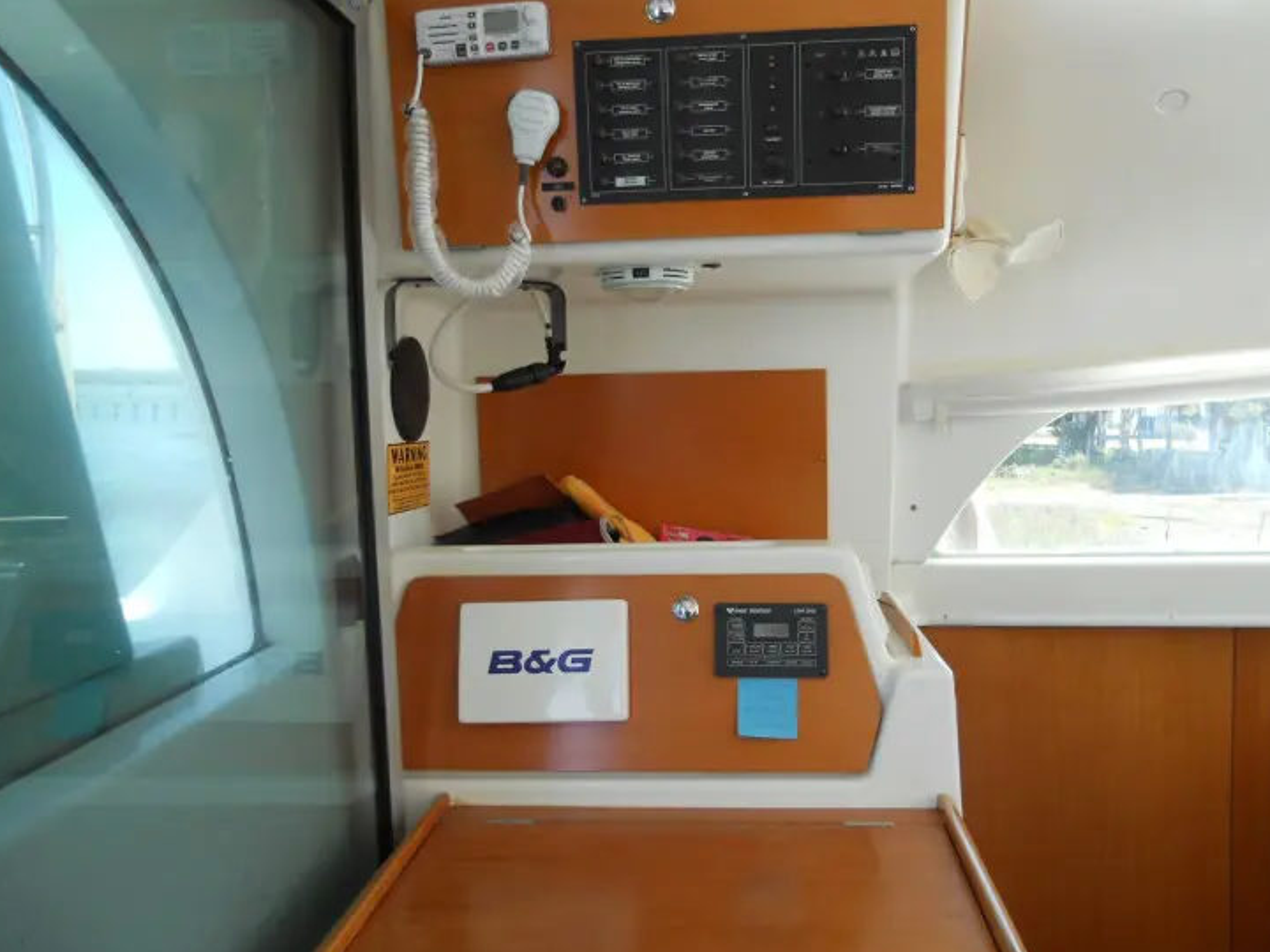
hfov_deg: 59.9
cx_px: 670
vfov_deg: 46.8
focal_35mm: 30
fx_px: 1101
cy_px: 457
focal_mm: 4.9
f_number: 3.2
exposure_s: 1/80
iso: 80
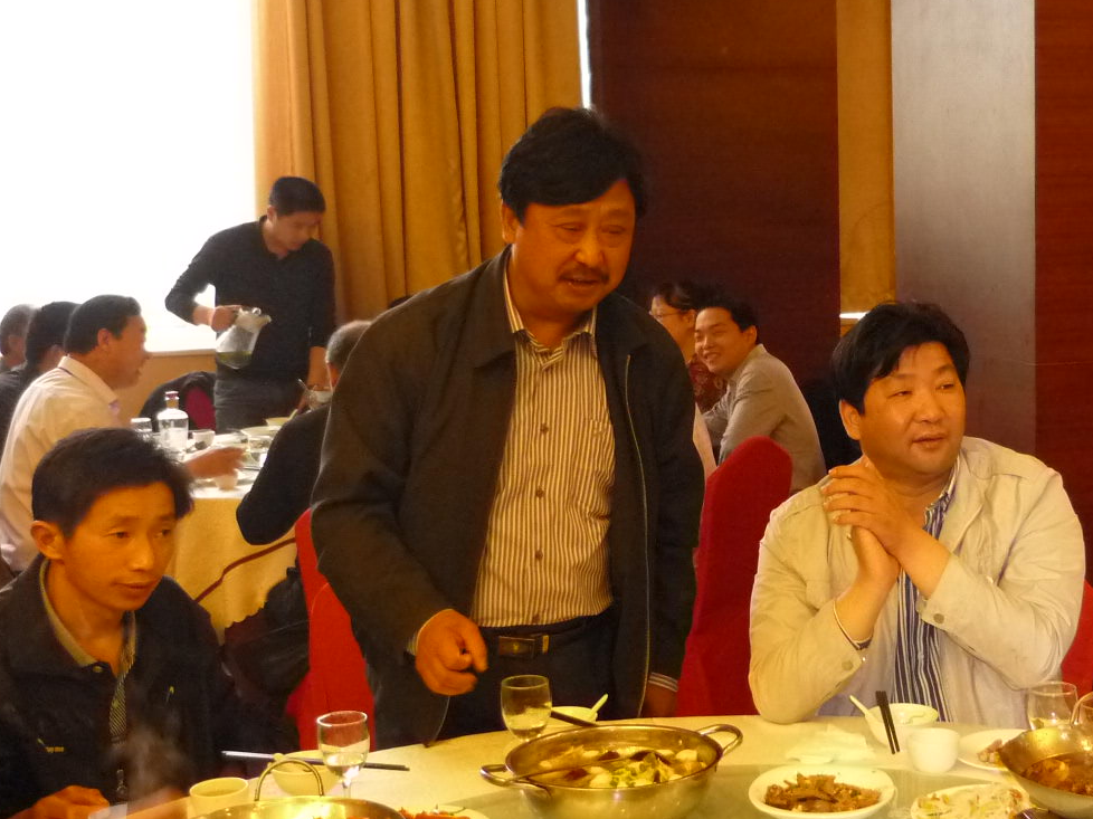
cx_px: 770
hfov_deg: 35.0
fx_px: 1705
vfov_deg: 27.0
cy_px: 440
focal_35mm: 54
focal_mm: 5.5
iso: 500
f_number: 2.8
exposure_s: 1/30
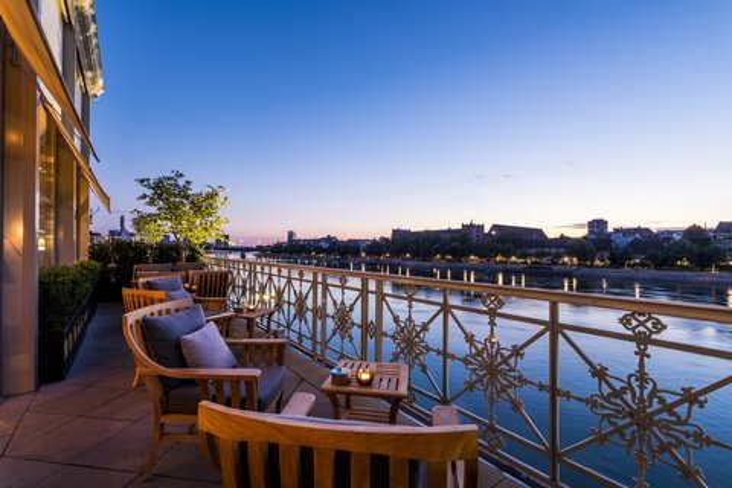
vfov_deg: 77.3
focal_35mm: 15
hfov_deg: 100.4
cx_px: 366
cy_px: 244
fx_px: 305
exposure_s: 1
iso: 640
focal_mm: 10
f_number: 7.1
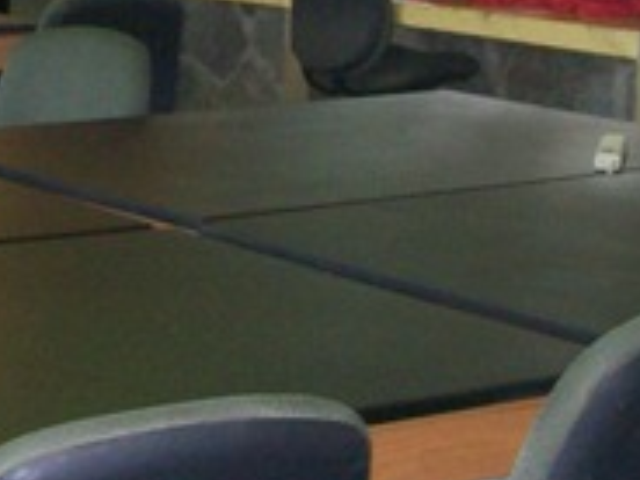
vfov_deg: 11.8
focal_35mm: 125
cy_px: 87
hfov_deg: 15.5
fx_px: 2311
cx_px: 7
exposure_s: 1/64
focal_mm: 6
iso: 200
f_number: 2.7
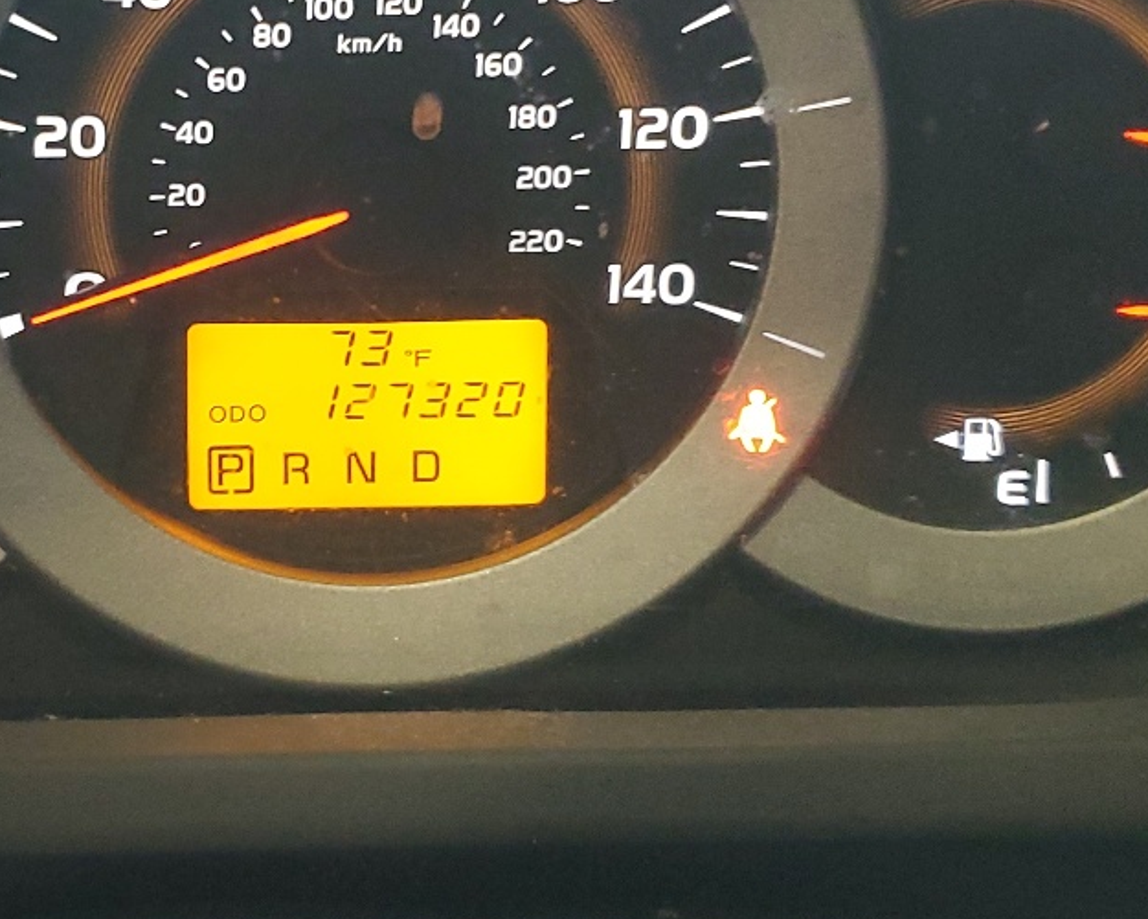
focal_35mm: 65
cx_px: 253
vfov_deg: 23.4
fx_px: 2208
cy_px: 309
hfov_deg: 28.6
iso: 280
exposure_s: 1/60.2
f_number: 1.5
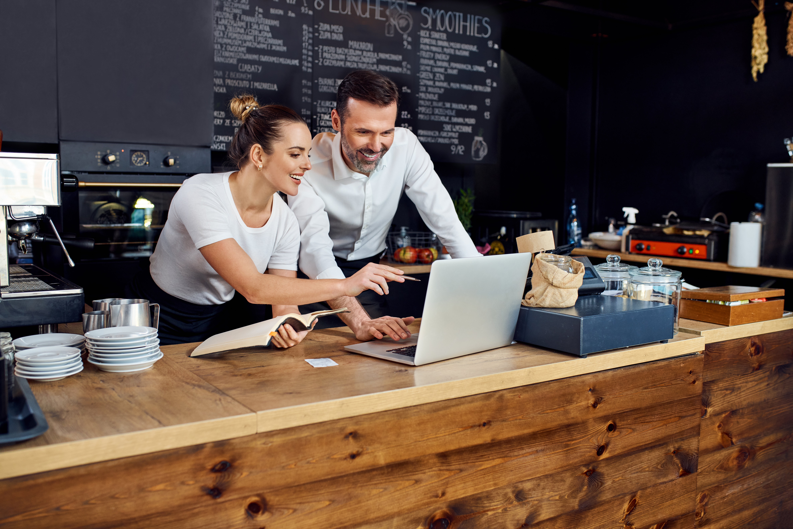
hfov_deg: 54.4
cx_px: 396
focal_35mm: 35
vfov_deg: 37.9
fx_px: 771
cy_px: 264
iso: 640
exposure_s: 1/80
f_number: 2.8
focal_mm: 35
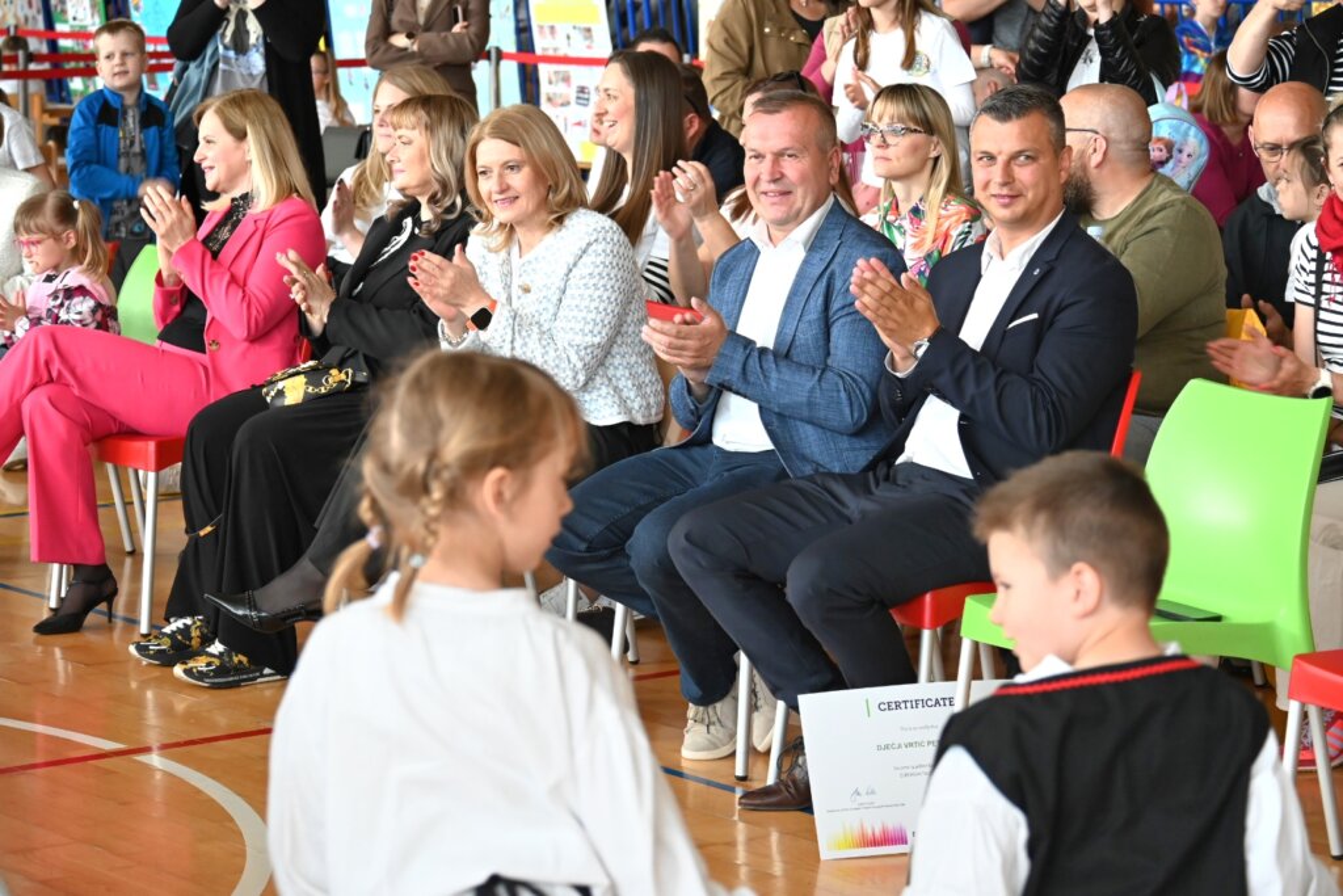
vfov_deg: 12.9
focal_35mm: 106
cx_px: 672
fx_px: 3973
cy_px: 448
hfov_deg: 19.2
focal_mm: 71
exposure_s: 1/125
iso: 2000
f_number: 4.8
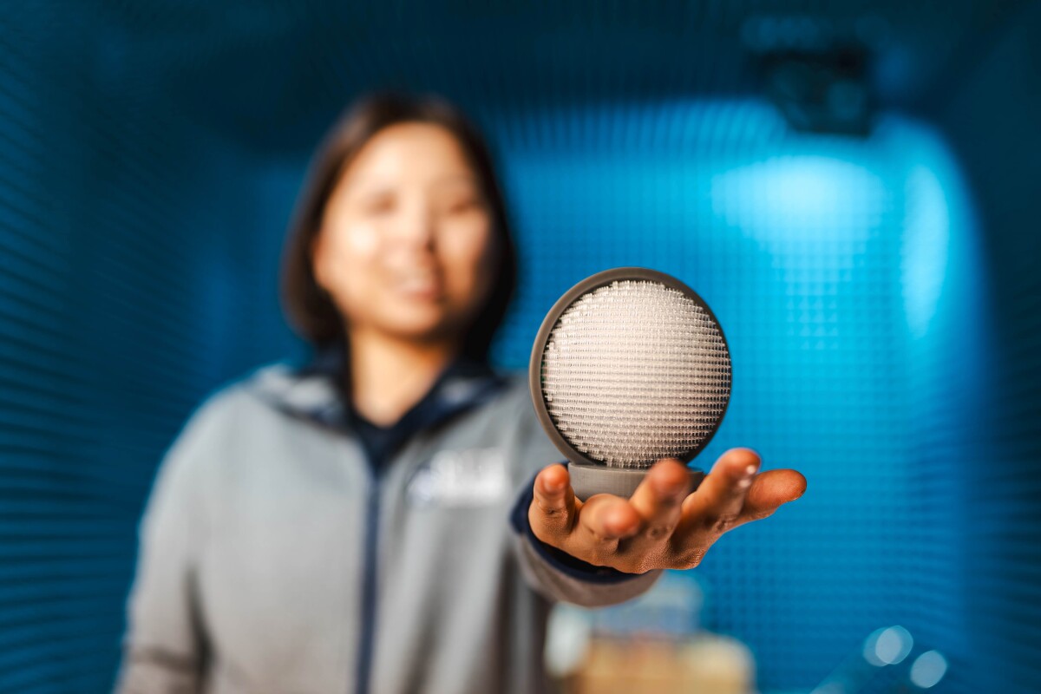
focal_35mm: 35
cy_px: 347
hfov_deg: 54.4
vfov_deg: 37.9
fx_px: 1012
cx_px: 520
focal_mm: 35
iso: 200
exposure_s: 1/125
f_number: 1.8
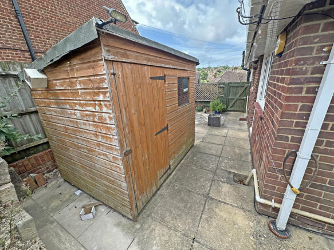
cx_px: 167
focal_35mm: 14
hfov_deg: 102.1
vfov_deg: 85.7
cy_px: 125
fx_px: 135
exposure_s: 1/406
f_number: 2.2
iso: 40
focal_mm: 2.22
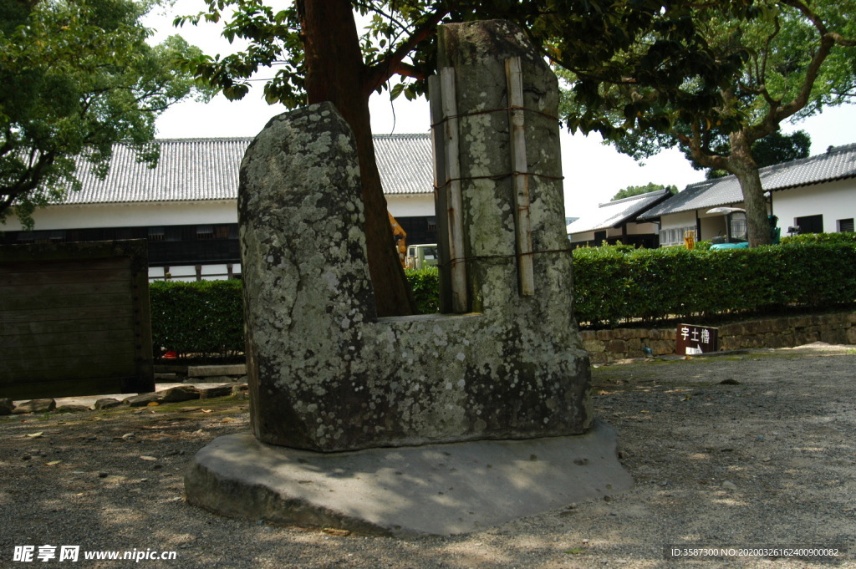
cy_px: 284
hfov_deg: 53.2
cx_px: 428
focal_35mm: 36
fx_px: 855
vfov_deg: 36.8
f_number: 6.3
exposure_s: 1/320
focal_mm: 24
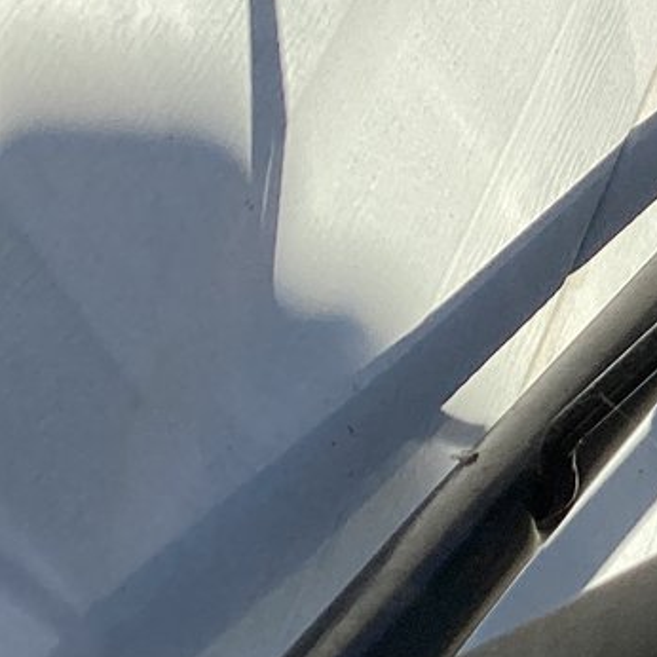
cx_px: 1435
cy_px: -37
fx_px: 2577
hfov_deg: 12.3
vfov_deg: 14.3
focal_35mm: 120
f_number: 2.4
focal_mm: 3.3
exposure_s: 1/2331
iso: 25
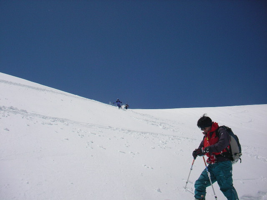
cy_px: 100
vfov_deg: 38.7
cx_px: 134
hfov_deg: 50.1
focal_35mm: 37
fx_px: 285
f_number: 6.9
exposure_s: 1/2000
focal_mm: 5.7
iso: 50
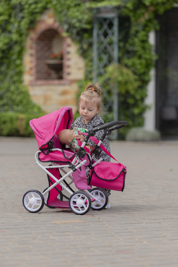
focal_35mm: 135
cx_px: 89
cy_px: 134
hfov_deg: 10.2
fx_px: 1000
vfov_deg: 15.2
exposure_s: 1/1250
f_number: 2.8
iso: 125
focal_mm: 135
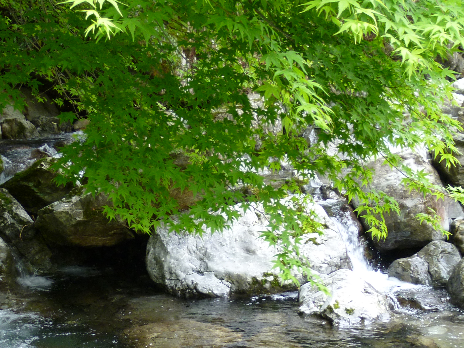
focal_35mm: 57
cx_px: 199
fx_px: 764
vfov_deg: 25.4
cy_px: 248
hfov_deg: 33.7
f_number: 2.4
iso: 100
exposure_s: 1/60
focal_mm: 5.1
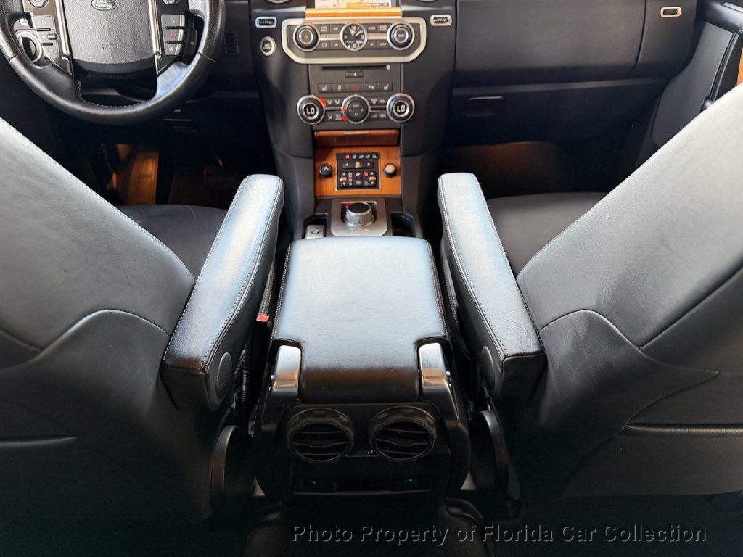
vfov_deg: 56.8
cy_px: 278
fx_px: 515
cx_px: 372
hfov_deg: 71.6
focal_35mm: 24
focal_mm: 6.76
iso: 200
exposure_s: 1/68
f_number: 1.78
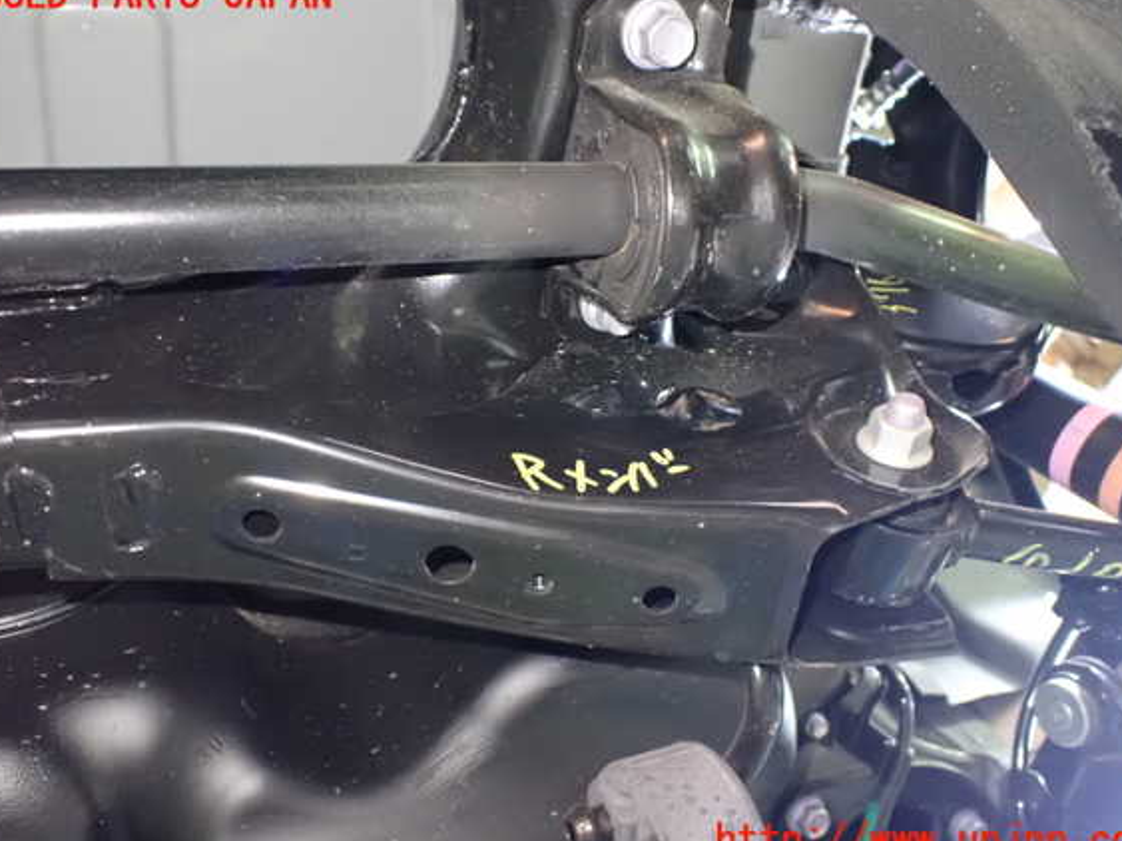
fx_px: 1037
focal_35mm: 32
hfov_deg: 56.8
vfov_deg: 44.1
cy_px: 419
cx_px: 568
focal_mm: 5.4
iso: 1600
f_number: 2.3
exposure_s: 1/20
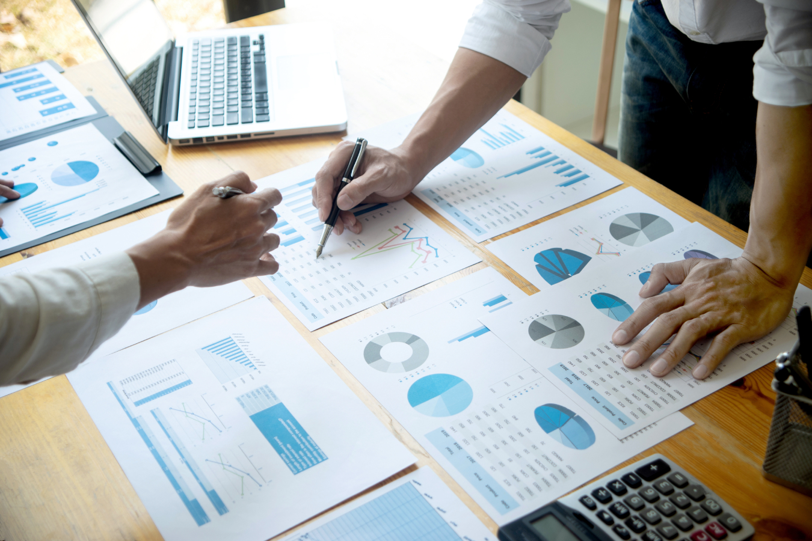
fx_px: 1128
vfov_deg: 27.0
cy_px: 270
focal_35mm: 50
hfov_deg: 39.6
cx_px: 406
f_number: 4
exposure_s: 1/60
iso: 100
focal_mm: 50
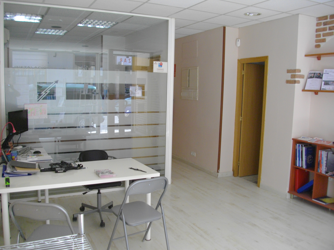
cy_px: 125
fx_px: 309
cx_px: 167
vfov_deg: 44.2
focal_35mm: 32
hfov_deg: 56.8
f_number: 2.9
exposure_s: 1/60
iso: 200
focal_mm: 5.7
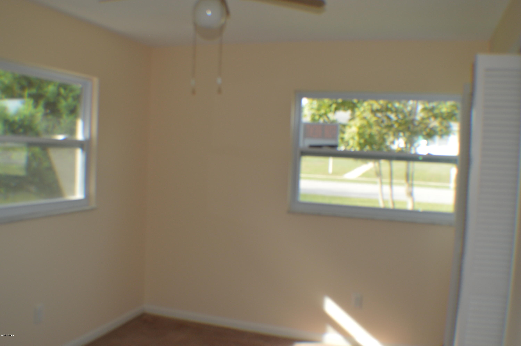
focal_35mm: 39
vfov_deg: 34.1
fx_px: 564
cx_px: 260
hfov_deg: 49.6
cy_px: 173
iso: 320
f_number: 4.2
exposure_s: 1/125
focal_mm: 26
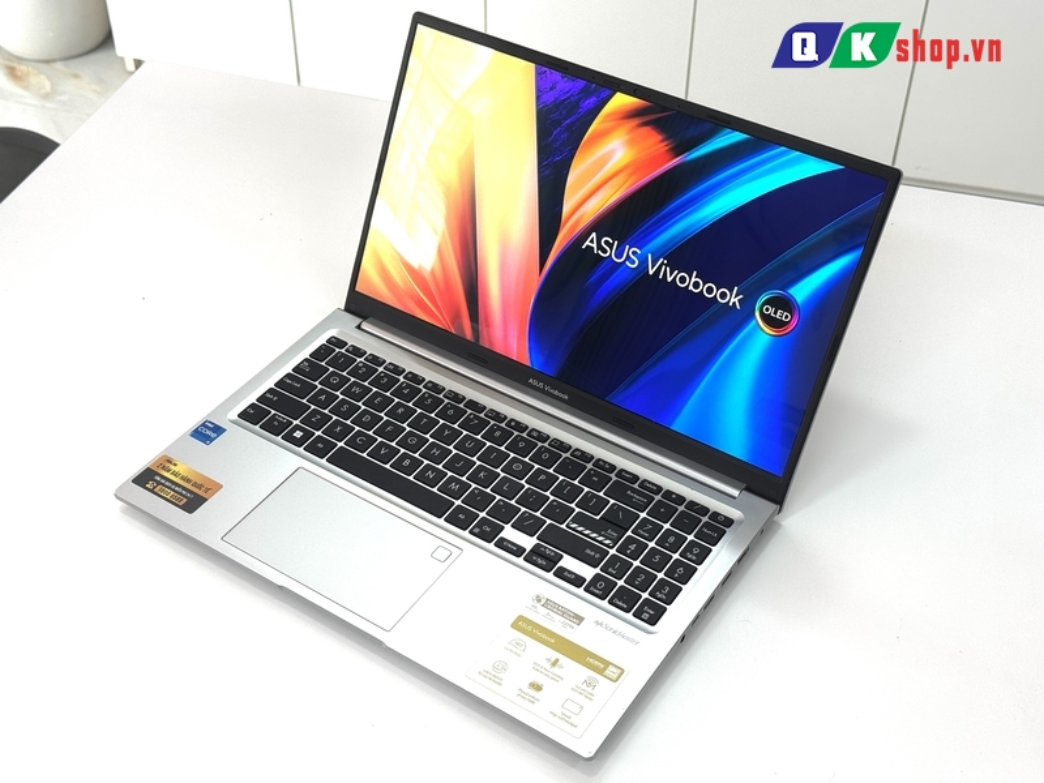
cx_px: 522
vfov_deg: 30.3
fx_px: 1448
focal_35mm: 48
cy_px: 392
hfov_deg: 39.7
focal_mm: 6.76
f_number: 1.78
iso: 64
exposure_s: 1/162
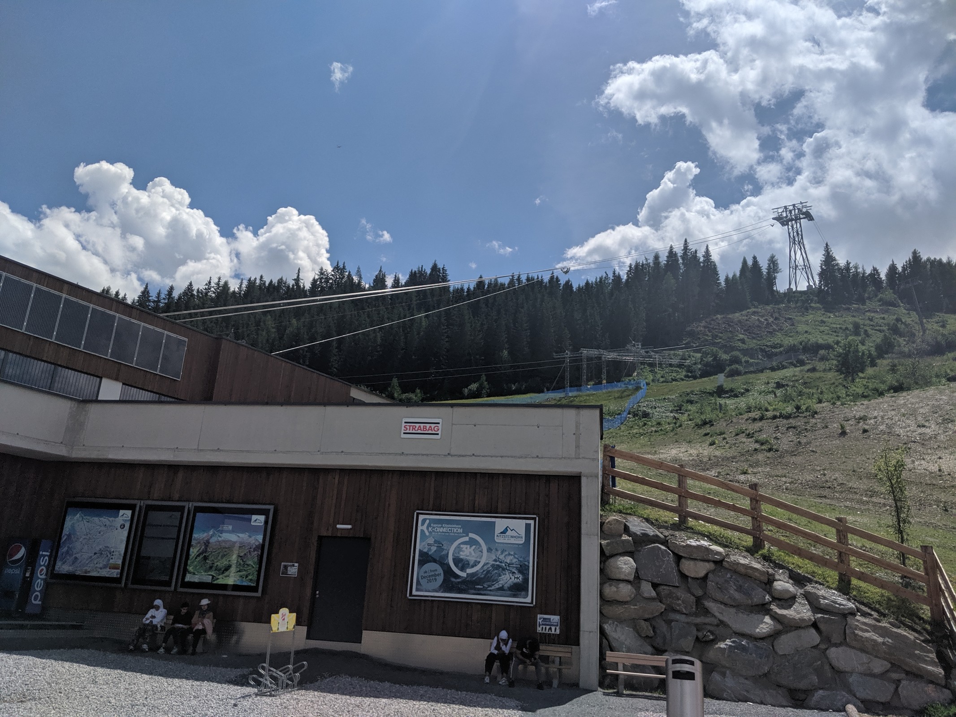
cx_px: 478
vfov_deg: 51.4
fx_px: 746
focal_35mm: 27
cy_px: 358
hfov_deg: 65.3
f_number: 1.8
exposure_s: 1/23256
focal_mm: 4.44
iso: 77
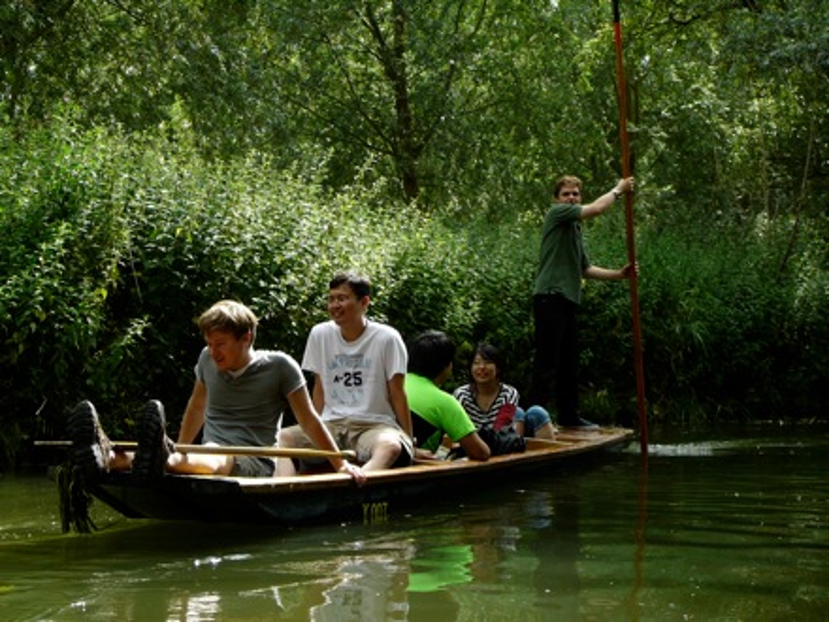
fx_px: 1557
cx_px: 414
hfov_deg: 29.8
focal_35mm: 65
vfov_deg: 22.6
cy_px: 311
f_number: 3.6
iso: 80
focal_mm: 9.7
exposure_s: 1/250
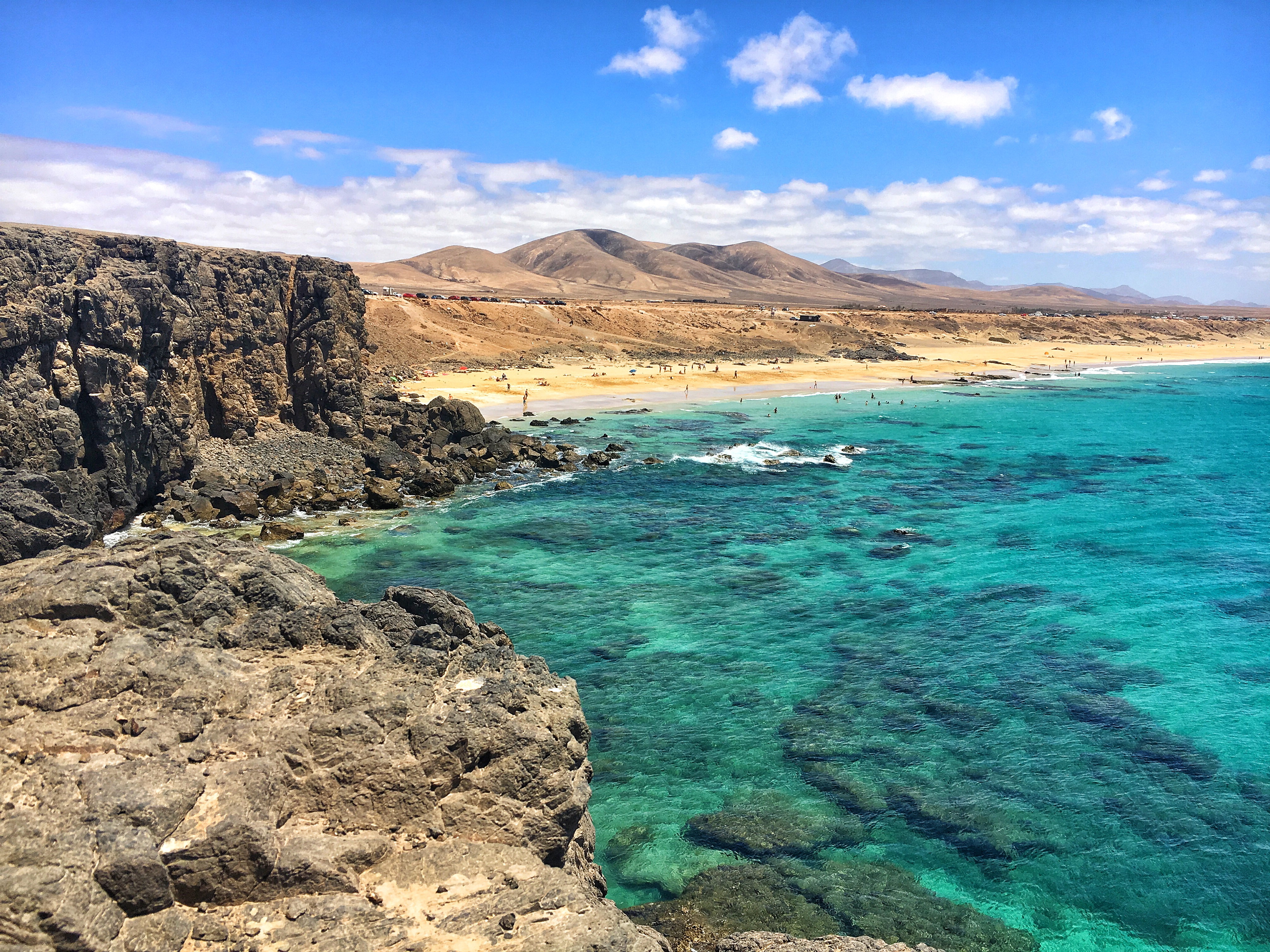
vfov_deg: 48.2
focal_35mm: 29
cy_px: 476
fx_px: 1064
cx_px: 635
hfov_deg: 61.7
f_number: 2.2
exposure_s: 1/1789
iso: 25
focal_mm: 4.15
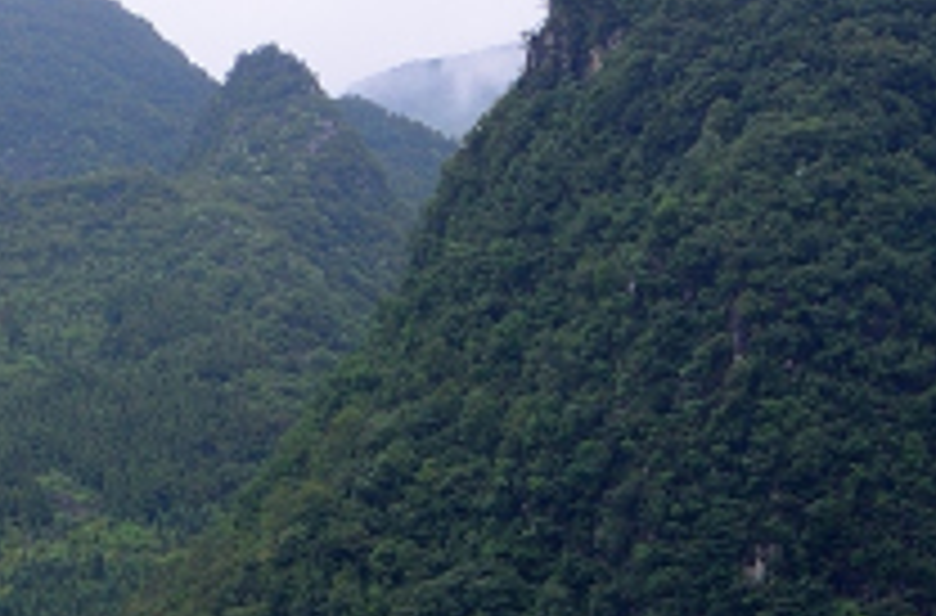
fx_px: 5750
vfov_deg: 6.0
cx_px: -720
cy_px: 1093
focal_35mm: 222
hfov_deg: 8.9
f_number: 14
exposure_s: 1/80
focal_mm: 30
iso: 200
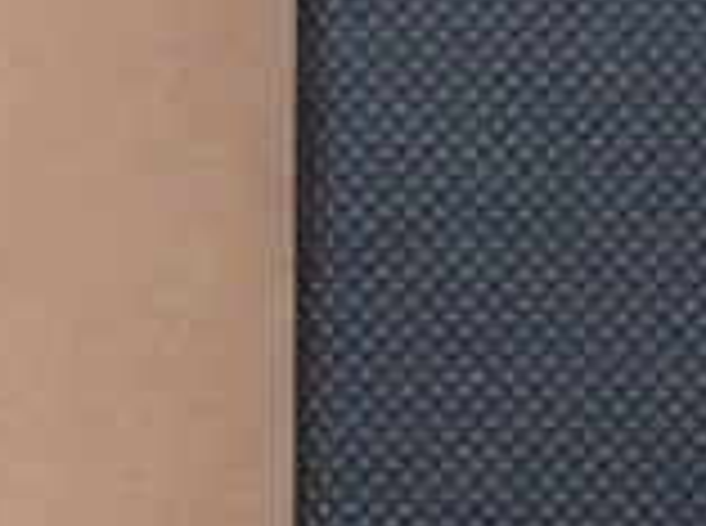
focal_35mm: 276
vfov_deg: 5.3
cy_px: 625
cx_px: 1304
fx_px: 5616
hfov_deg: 7.0
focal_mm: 9.8
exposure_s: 1/50
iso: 1000
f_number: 4.1
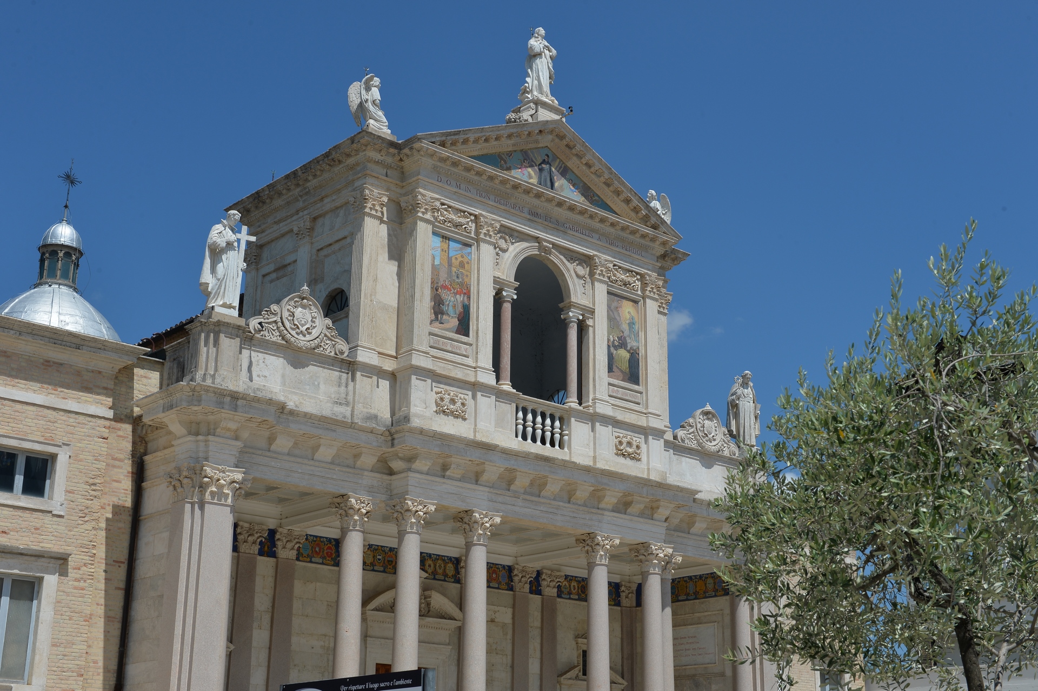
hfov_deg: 41.1
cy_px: 346
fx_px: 1383
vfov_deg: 28.0
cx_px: 519
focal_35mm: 48
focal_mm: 48
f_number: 11
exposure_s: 1/250
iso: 100
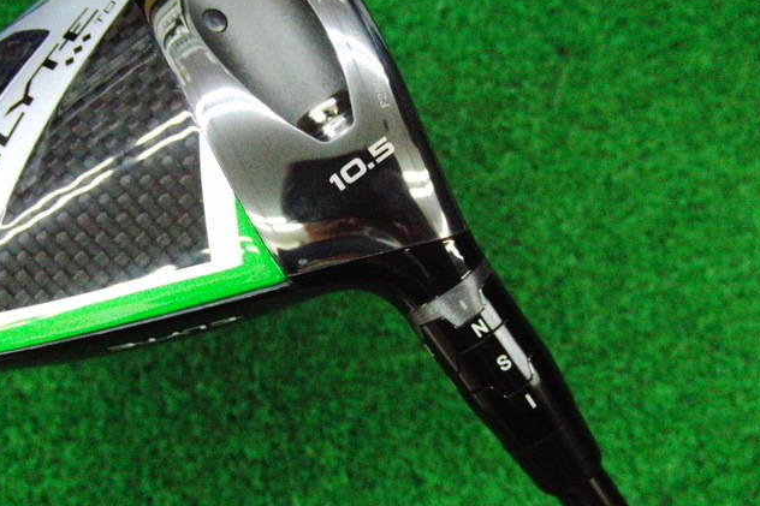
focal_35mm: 39
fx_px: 823
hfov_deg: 49.6
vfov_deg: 34.2
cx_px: 379
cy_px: 237
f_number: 3.6
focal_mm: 6.42
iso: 3200
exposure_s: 1/250
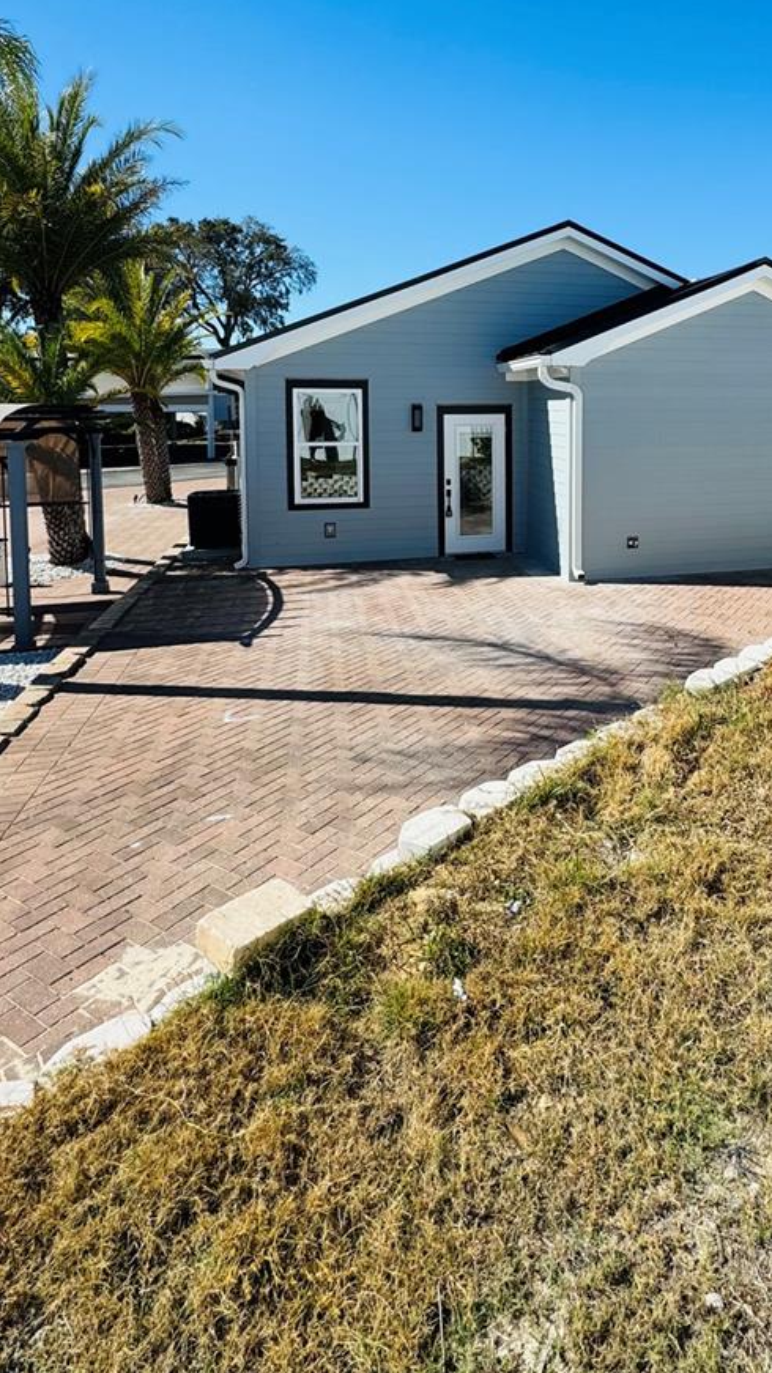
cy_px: 457
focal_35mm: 21
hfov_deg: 52.3
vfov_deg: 81.0
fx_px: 765
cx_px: 531
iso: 50
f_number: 2.2
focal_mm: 2.22
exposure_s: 1/1927
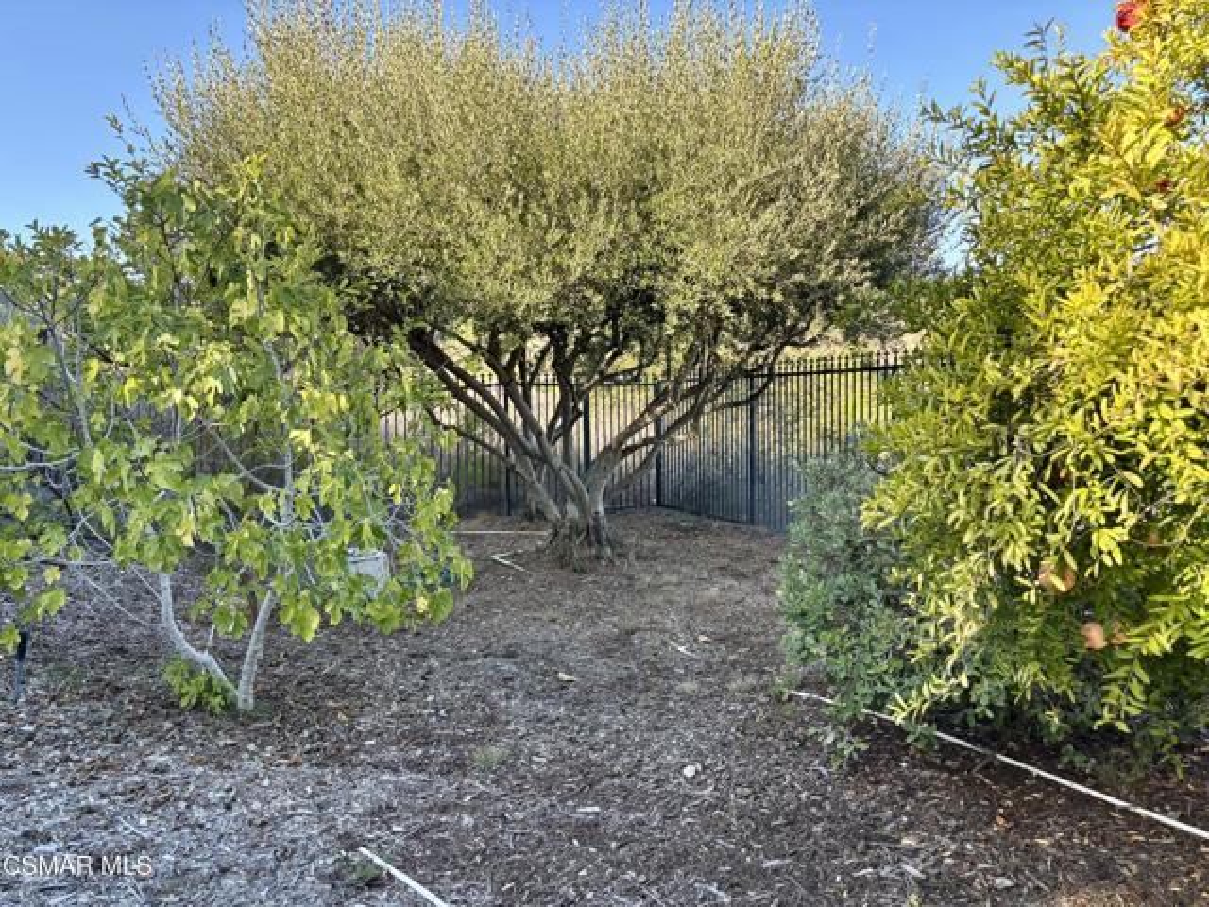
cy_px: 454
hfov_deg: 67.3
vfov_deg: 53.1
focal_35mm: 26
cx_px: 604
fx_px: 908
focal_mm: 5.96
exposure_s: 1/396
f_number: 1.6
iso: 50
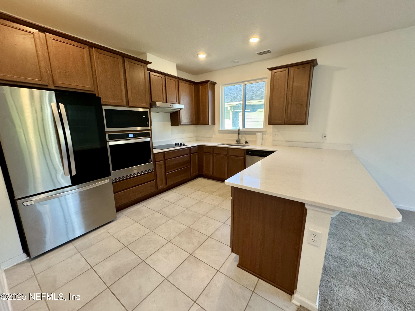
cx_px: 208
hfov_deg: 102.1
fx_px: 168
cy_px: 156
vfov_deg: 85.7
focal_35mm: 14
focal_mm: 2.22
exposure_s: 1/120
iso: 250
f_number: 2.2
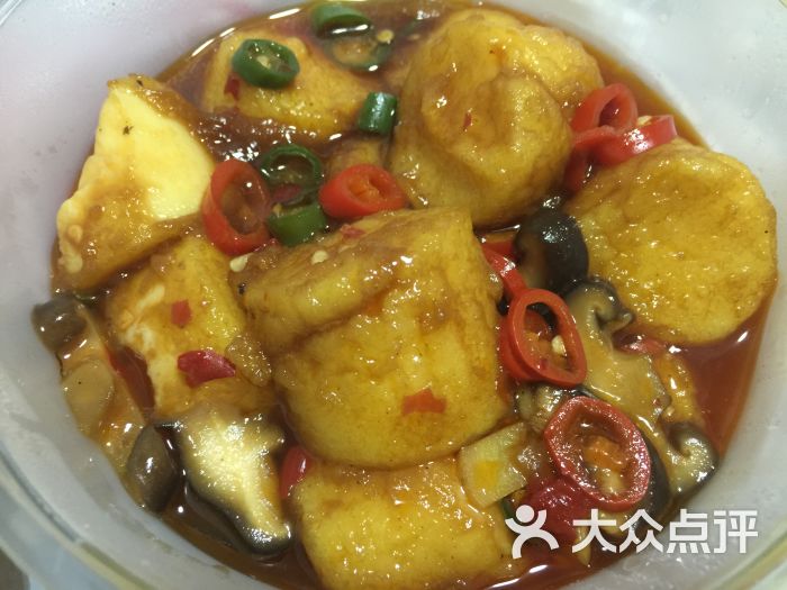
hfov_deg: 61.7
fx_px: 659
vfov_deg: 48.2
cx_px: 394
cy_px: 295
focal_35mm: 29
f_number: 2.2
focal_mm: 4.15
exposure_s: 1/8
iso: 125
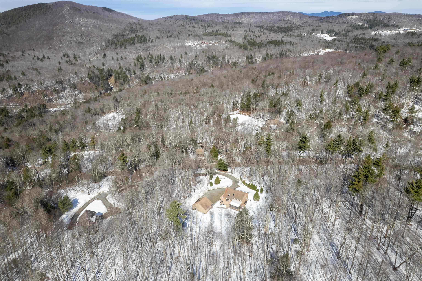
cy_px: 140
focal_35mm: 22
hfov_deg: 78.6
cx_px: 211
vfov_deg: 57.2
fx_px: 258
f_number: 2.8
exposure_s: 1/320
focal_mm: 8.38
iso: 120
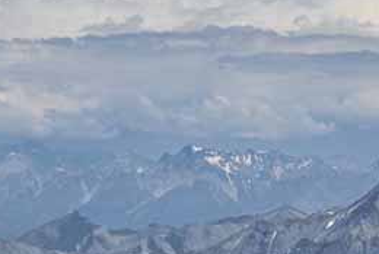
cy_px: 264
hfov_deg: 5.6
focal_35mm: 369
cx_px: 452
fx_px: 3889
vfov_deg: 3.7
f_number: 6.3
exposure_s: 1/1600
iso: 100
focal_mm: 120
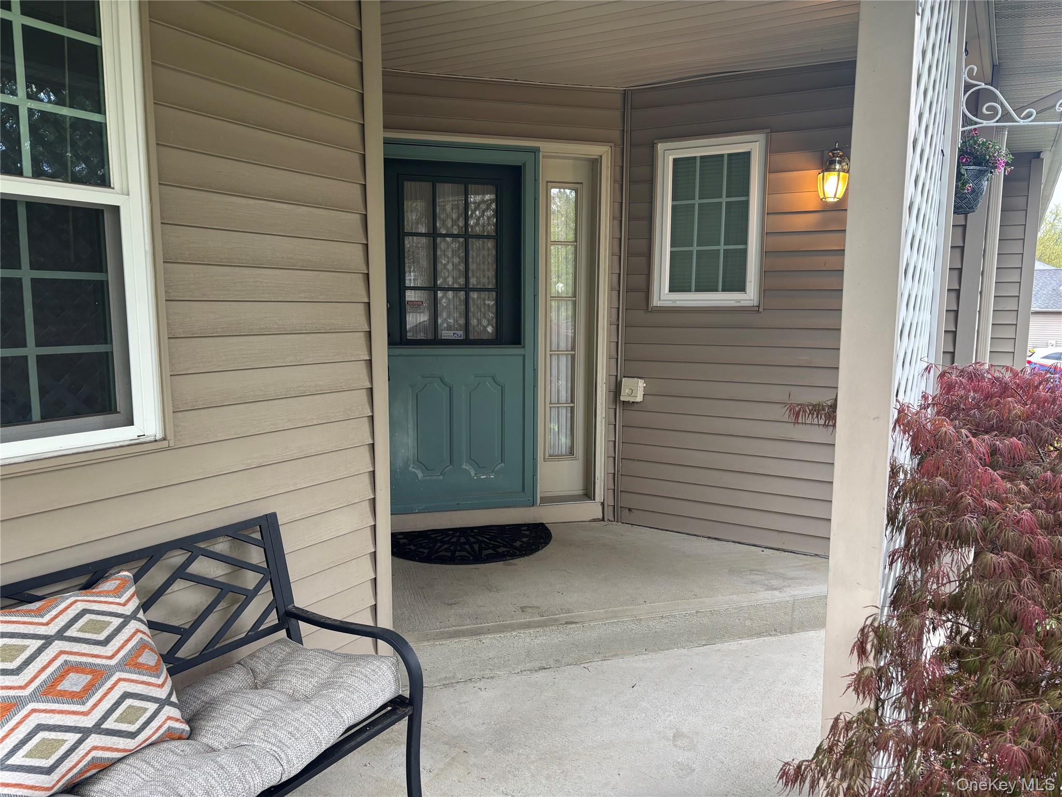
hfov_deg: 67.3
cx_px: 531
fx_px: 798
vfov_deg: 53.1
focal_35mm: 26
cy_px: 398
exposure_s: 1/121
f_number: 1.6
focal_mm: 5.96
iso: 80
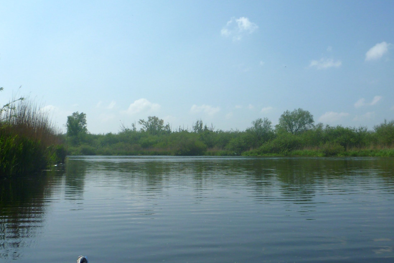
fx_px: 427
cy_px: 102
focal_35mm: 39
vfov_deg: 34.1
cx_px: 231
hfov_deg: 49.3
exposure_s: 1/320
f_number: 10
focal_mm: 4.9
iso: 100
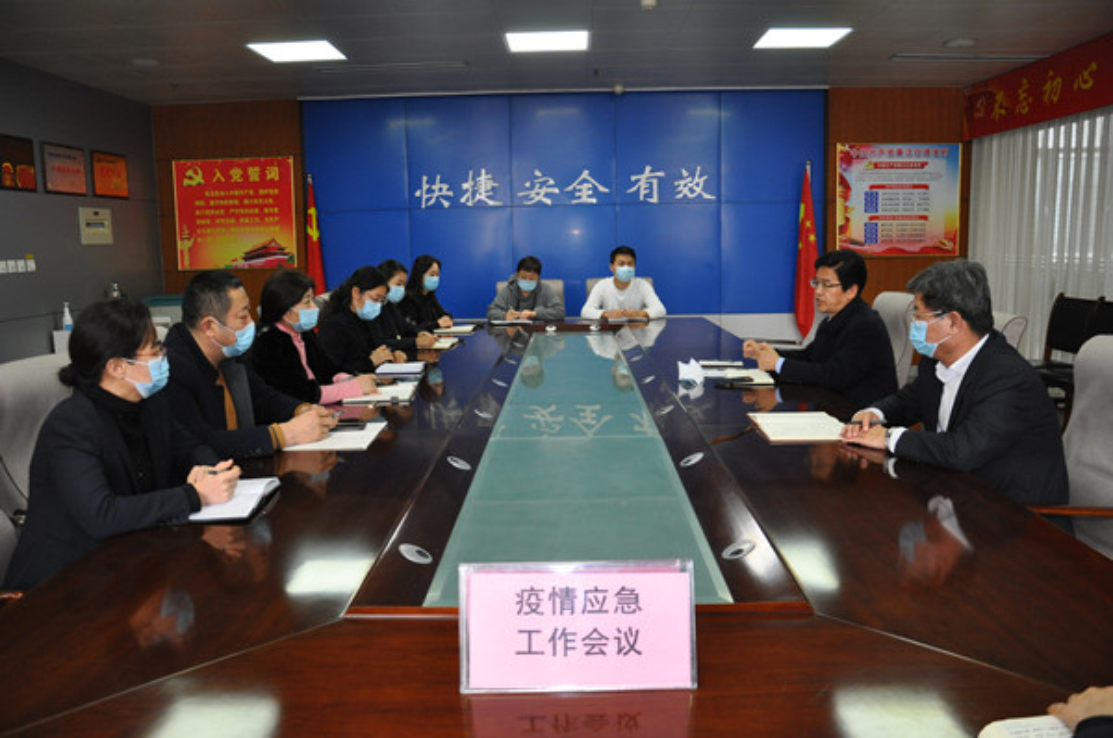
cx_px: 556
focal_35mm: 27
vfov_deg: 47.8
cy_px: 369
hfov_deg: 67.5
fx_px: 833
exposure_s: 1/60
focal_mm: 18
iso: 800
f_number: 3.5
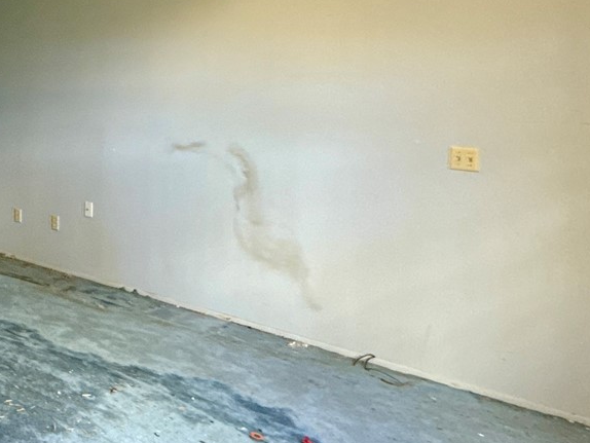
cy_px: 79
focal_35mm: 39
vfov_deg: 35.5
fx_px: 665
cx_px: -72
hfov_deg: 38.7
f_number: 2.2
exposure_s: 1/60
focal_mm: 2.22
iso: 500
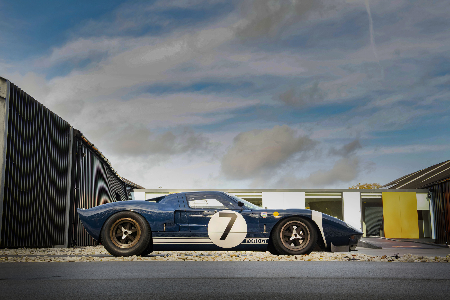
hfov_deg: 44.5
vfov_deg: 30.5
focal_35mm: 44
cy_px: 150
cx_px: 225
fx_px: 550
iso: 1000
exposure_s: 1/250
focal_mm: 44
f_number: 8
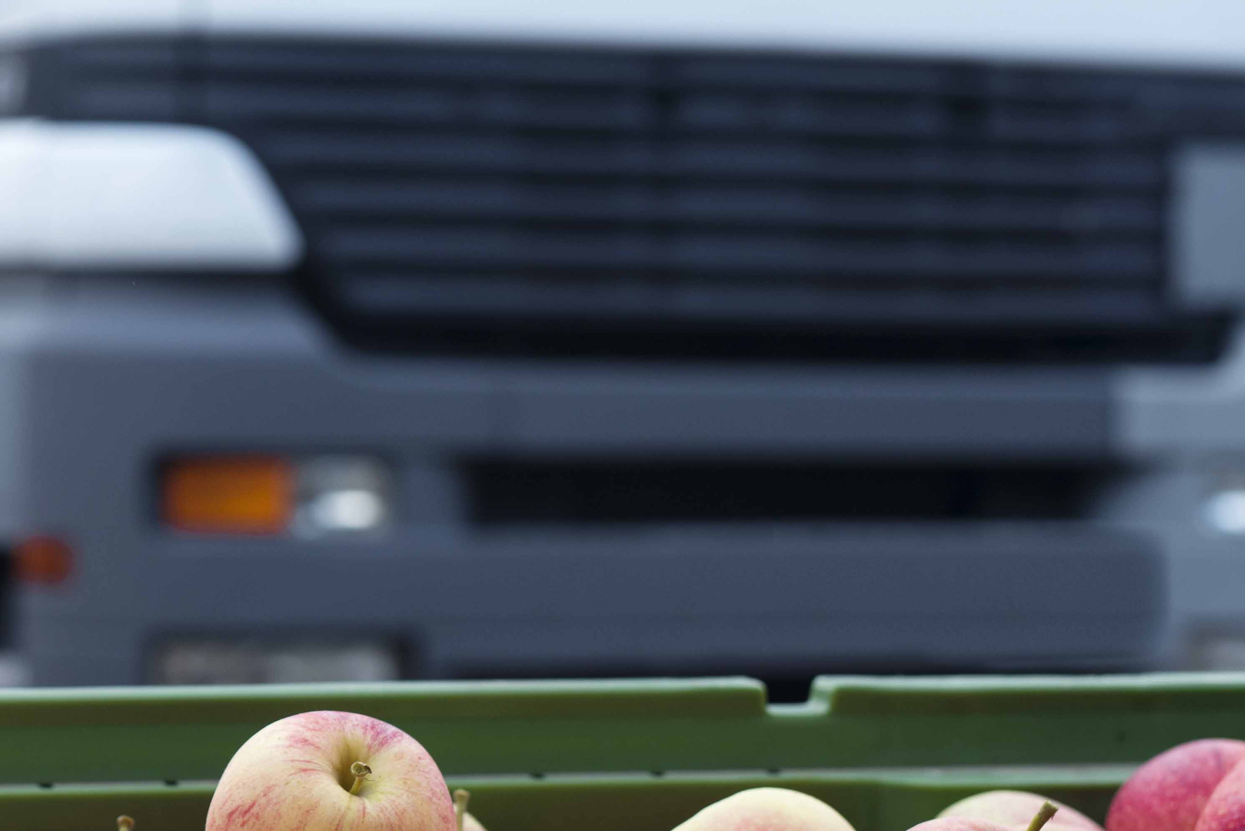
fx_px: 4255
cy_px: 380
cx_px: -159
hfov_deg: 16.1
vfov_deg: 11.2
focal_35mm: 123
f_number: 4.5
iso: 160
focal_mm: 50
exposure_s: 1/640
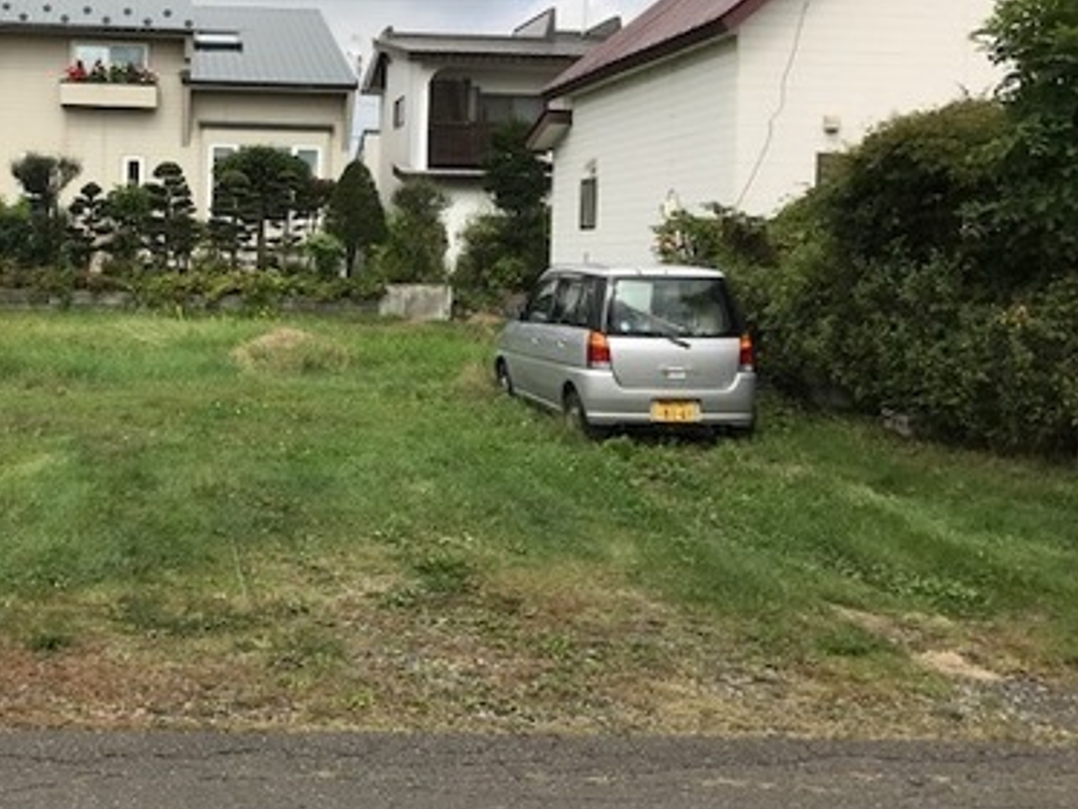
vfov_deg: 32.0
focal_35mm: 45
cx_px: 220
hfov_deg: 40.4
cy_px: 280
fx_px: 1402
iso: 20
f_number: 1.8
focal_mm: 3.99
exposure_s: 1/2591
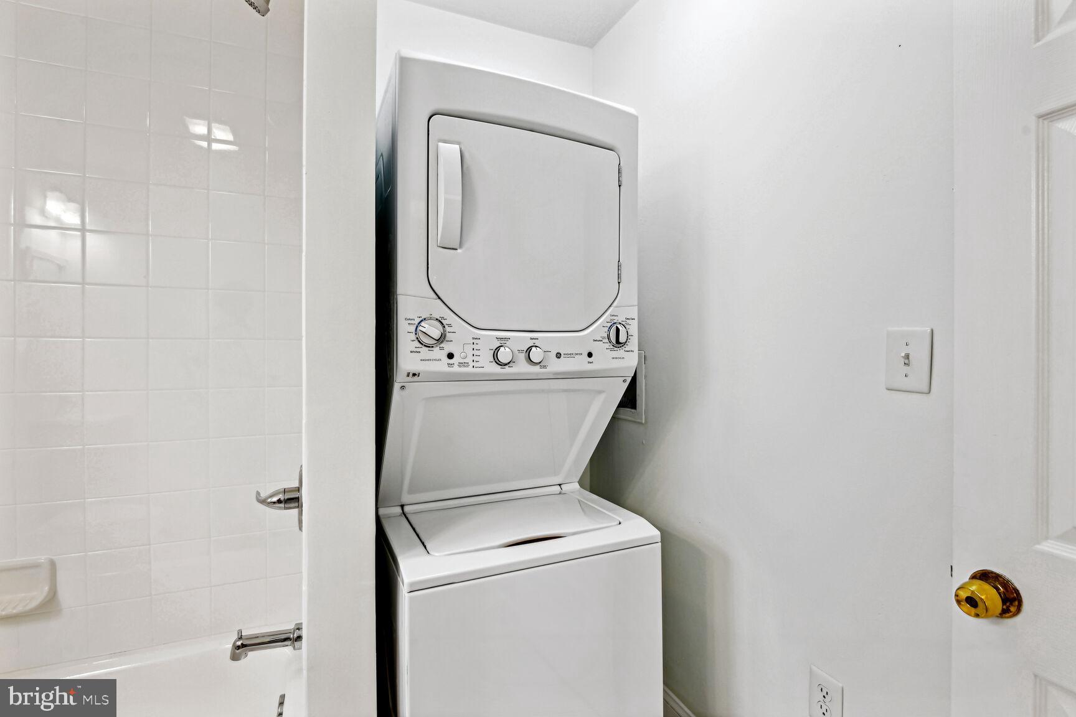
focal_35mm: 16
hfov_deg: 96.7
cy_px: 358
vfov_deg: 73.7
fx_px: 478
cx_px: 538
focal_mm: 16
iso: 200
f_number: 8
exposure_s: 1/15
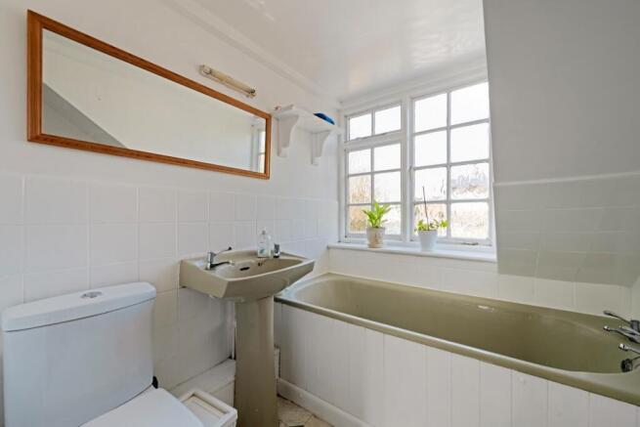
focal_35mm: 14
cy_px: 214
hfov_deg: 104.2
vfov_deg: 81.2
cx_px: 320
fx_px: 249
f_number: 9
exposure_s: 1/30
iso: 250
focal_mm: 14
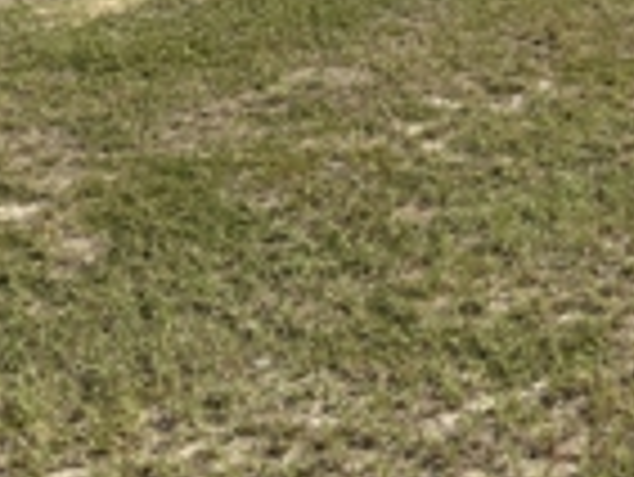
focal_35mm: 68
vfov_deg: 19.8
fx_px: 1246
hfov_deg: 26.7
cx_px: 665
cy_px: -153
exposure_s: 1/5319
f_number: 1.78
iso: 80
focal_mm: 6.76
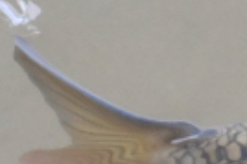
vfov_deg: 1.4
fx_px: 6777
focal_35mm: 989
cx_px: 864
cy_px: 68
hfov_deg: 2.1
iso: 800
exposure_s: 1/200
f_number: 5.3
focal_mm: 85
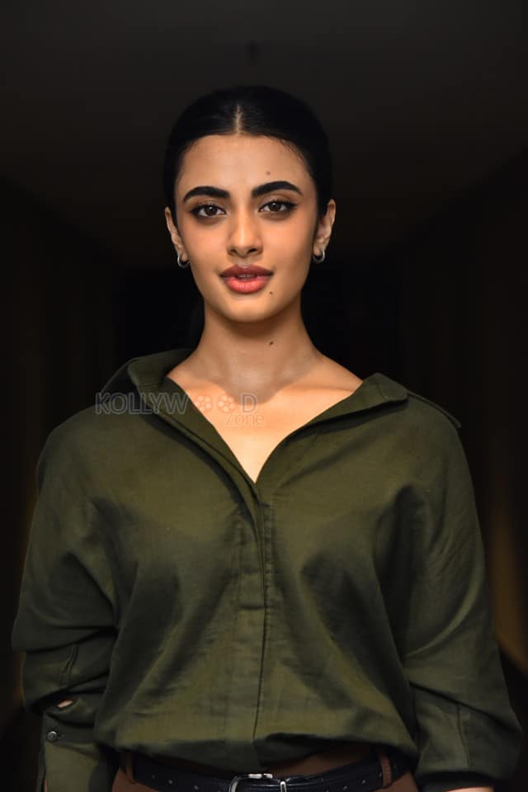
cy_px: 396
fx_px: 2640
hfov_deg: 11.4
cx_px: 264
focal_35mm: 120
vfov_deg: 17.1
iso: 1600
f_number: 5
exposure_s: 1/160
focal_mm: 120
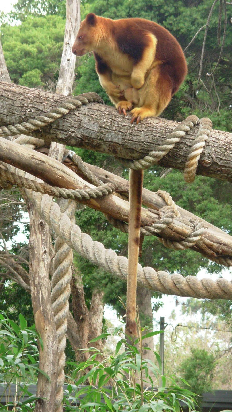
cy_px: 206
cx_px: 128
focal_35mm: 178
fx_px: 1946
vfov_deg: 12.1
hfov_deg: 6.8
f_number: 4.8
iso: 97
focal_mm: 27
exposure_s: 1/71.8
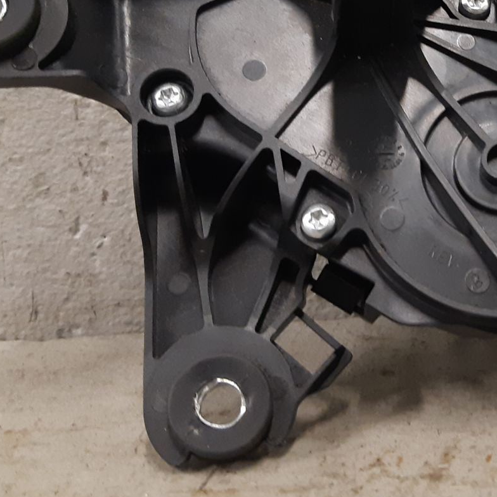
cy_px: 99
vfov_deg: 28.0
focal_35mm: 60
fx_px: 975
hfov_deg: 27.3
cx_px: 470
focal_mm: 3.93
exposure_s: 1/50
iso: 200
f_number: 1.7
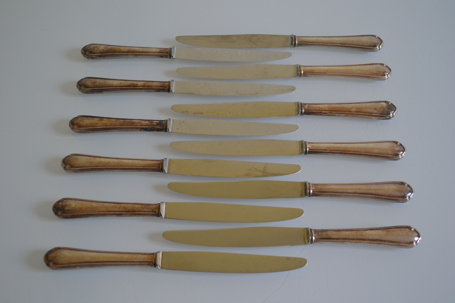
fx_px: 569
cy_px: 152
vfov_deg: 29.9
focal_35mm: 45
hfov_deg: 43.6
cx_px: 228
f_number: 4.5
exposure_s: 1/20
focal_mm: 30
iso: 400
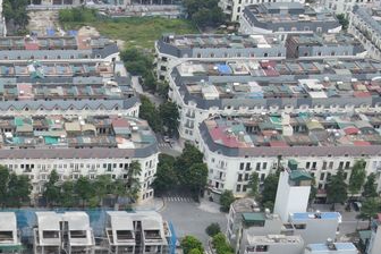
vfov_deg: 13.5
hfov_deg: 20.4
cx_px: -45
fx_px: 1005
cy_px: 393
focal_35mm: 95
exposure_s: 1/400
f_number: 2.8
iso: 110
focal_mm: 4.5
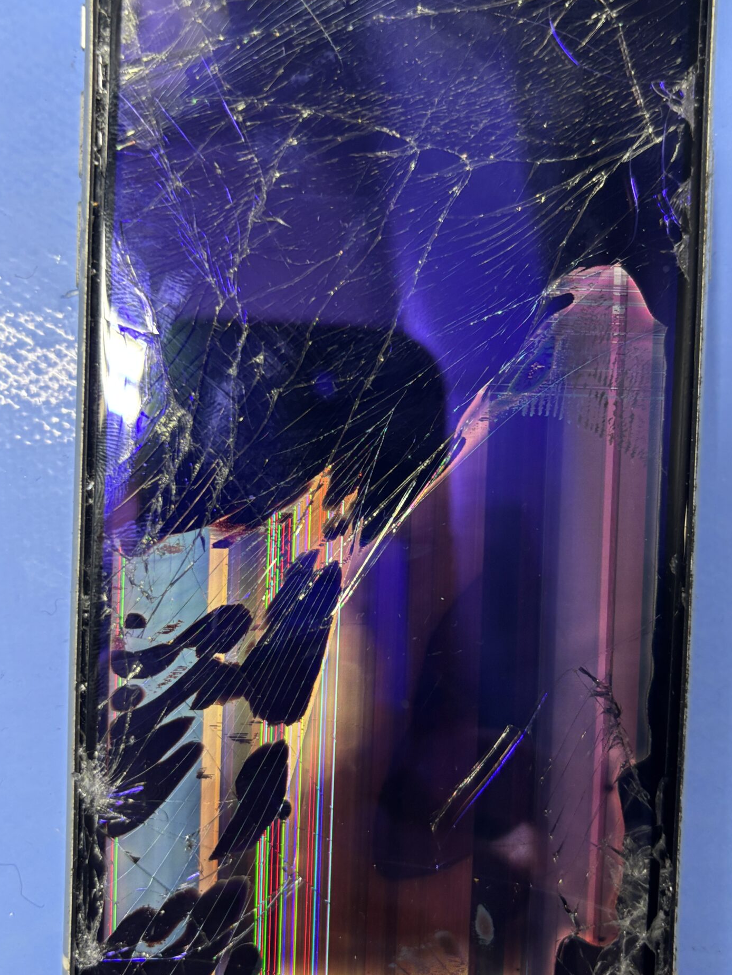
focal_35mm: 36
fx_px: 1015
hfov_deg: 39.6
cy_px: 470
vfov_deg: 51.3
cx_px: 389
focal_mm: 5.96
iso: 125
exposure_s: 1/73
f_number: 1.6
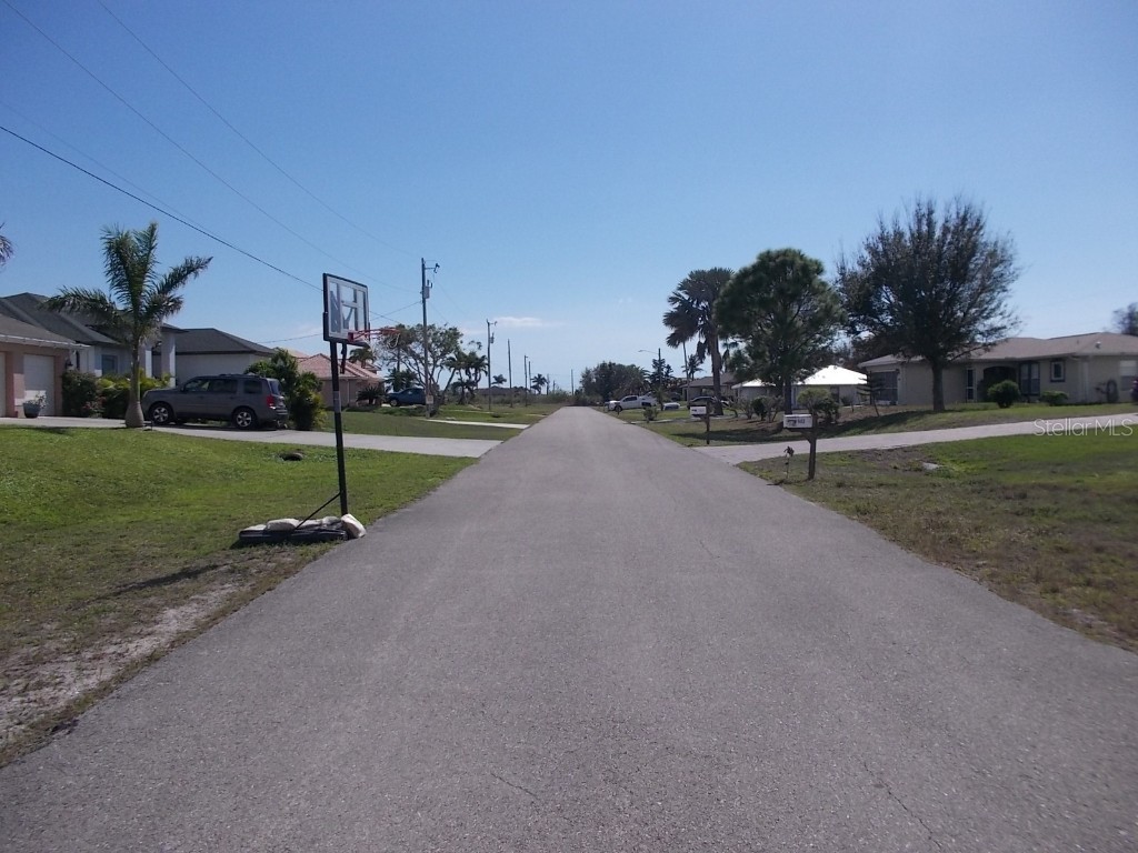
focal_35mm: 29
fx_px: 953
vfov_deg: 48.2
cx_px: 569
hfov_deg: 61.7
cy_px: 426
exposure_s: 1/2000
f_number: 3.3
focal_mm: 4.1
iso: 80
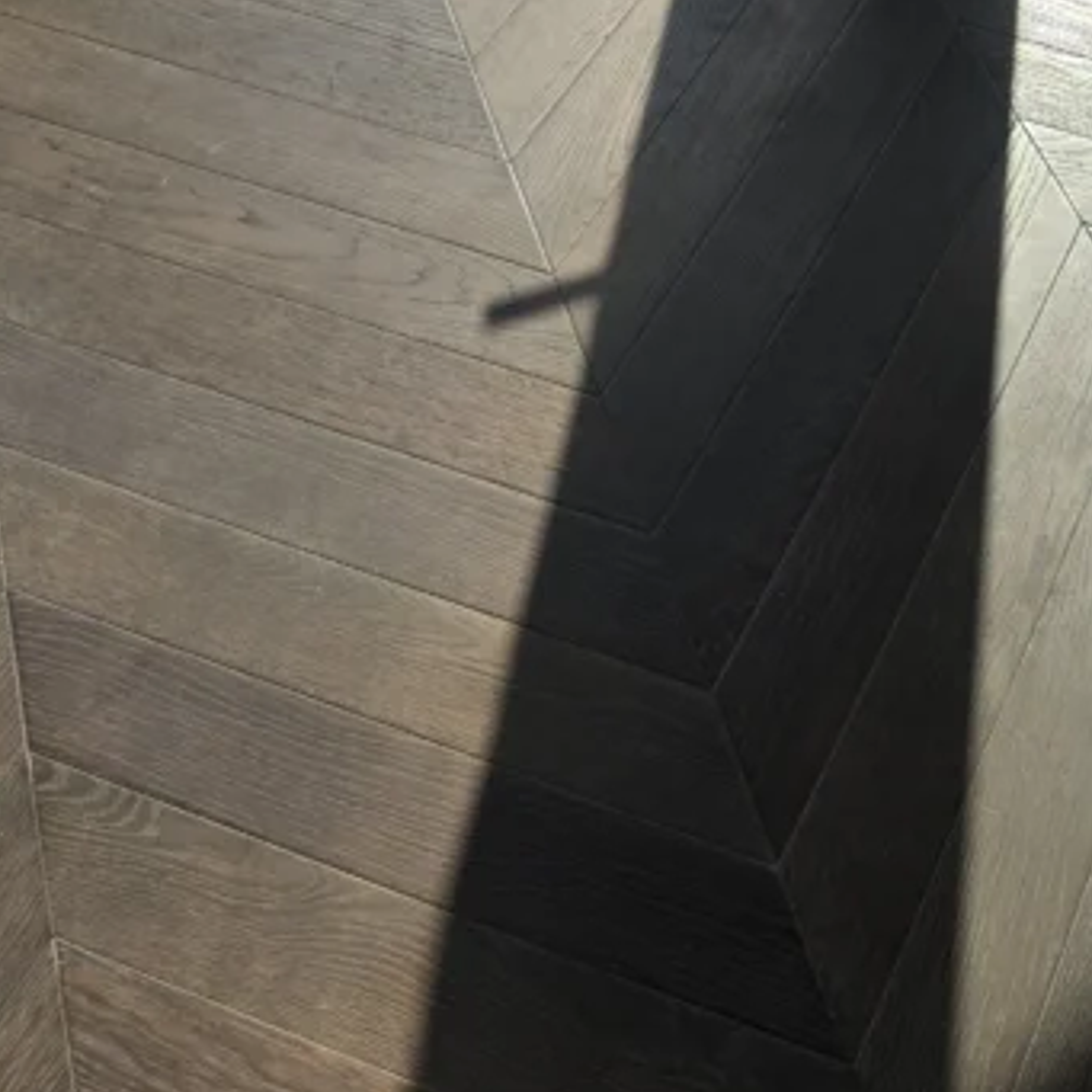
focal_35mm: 61
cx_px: 1095
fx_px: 2177
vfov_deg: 26.0
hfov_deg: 26.6
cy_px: -118
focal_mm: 6.3
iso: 80
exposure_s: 1/3512
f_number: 1.7
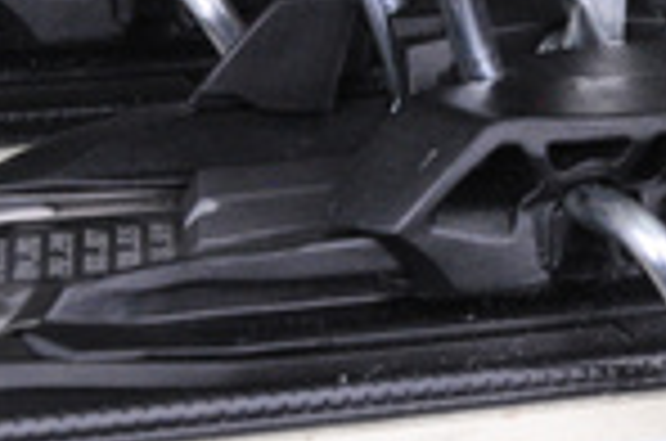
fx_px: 5575
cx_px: 788
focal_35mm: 302
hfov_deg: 6.8
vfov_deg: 4.5
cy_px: -65
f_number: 9.5
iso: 3200
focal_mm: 66
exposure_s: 1/125
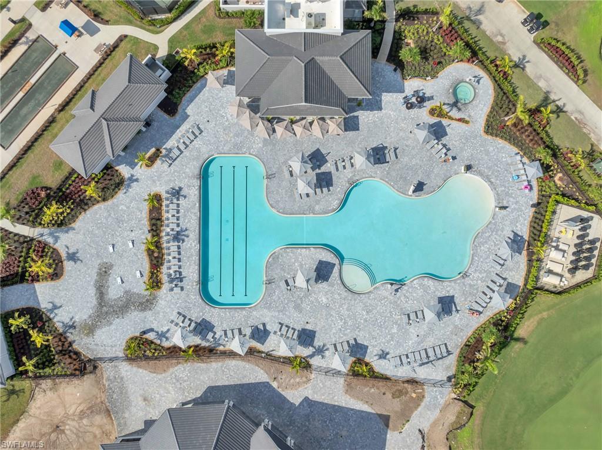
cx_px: 301
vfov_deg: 56.7
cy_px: 225
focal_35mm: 24
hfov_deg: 71.6
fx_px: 417
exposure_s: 1/400
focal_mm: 12.29
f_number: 7.1
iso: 100
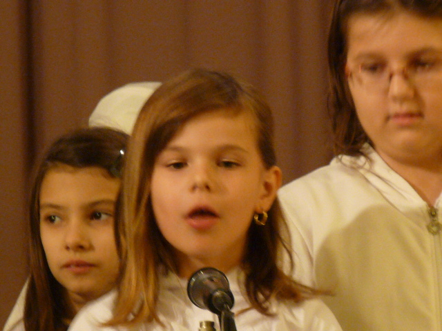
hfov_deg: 4.6
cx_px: 221
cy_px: 166
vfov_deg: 3.4
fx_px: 5529
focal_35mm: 433
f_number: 3.7
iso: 400
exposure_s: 1/10
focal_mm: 43.3
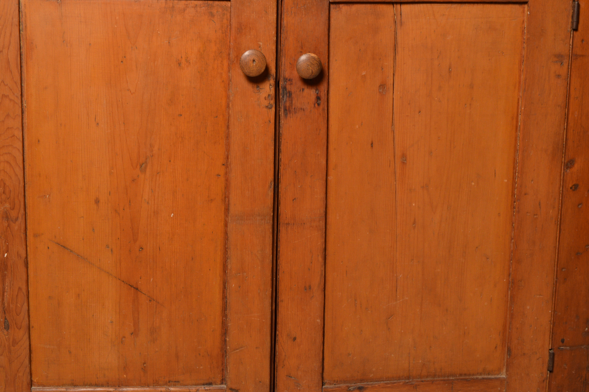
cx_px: 249
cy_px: 243
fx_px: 1155
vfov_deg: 19.2
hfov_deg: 28.6
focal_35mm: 71
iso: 200
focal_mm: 35
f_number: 8
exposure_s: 1/125
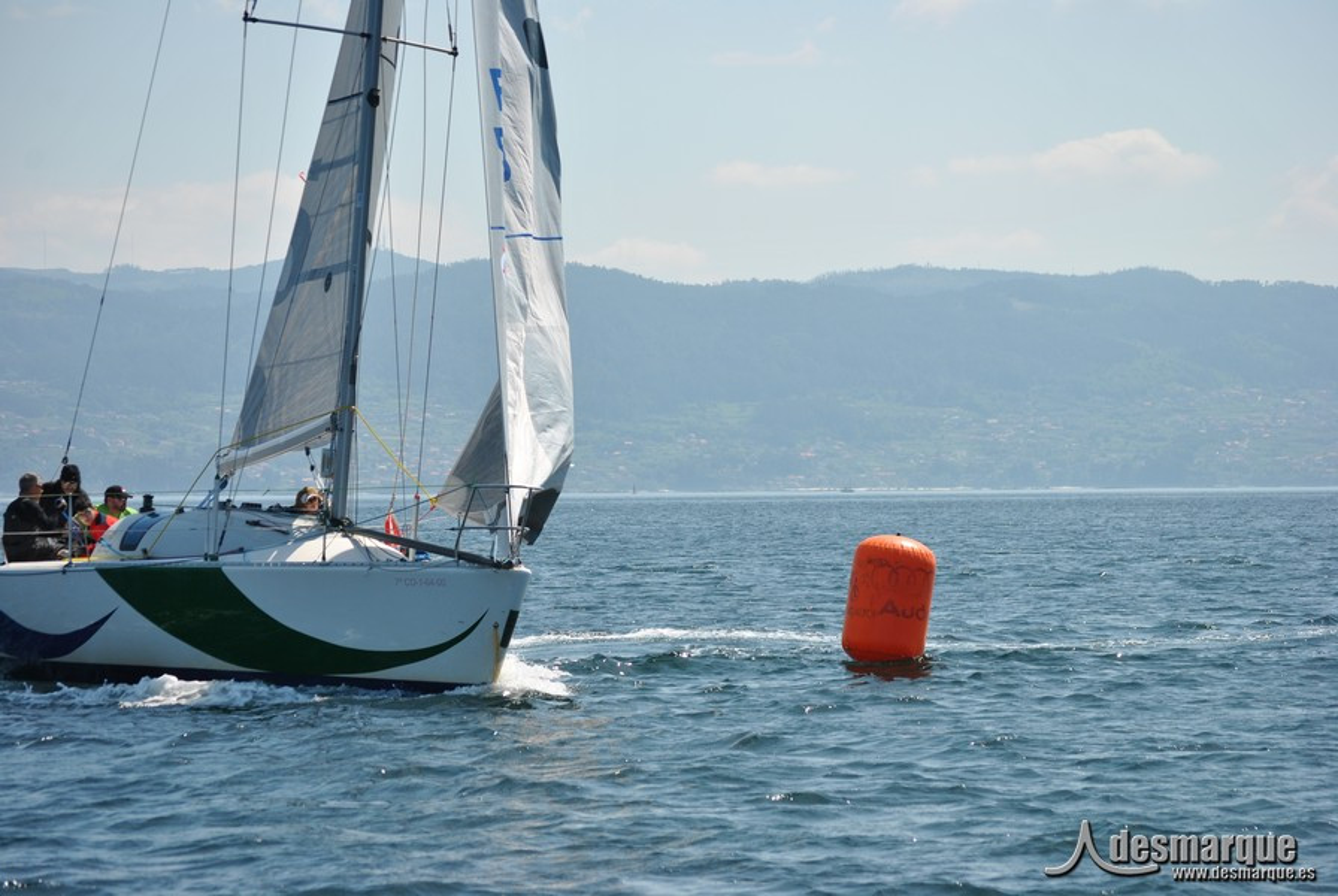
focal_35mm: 129
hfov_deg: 15.9
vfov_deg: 10.7
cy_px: 448
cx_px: 669
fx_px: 4801
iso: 100
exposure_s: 1/640
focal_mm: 86
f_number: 6.3
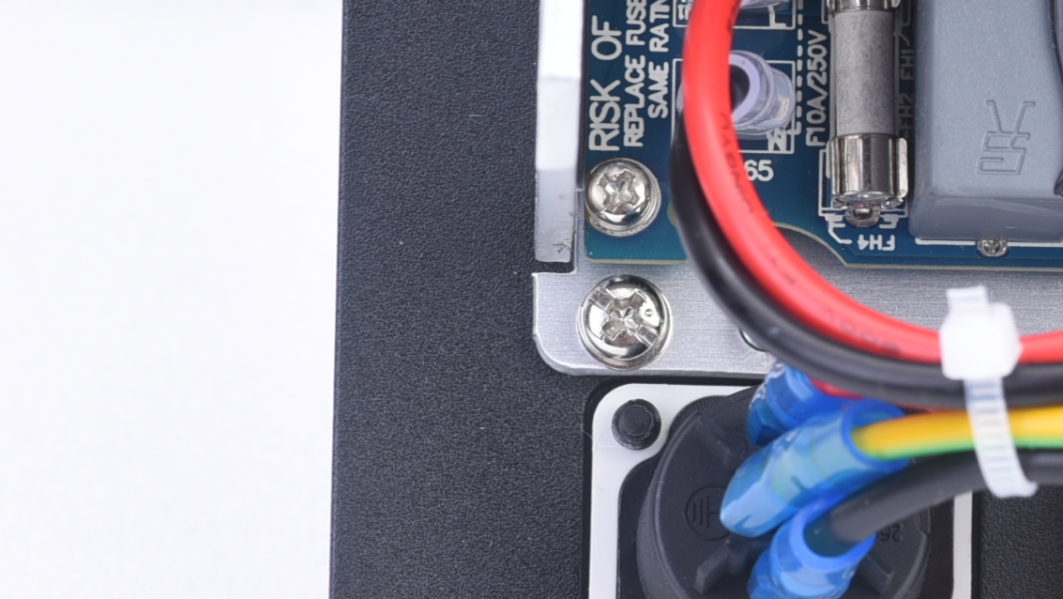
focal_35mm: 292
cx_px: 1340
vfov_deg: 4.2
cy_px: 252
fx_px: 8233
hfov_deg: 7.3
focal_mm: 105
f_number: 16
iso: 100
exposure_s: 1/100
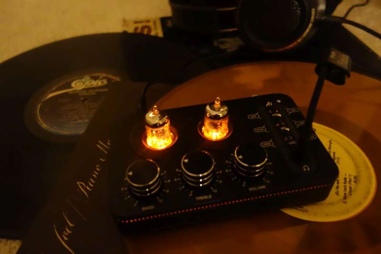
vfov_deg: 46.4
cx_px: 190
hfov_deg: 65.5
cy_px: 127
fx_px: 296
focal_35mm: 28
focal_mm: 10.4
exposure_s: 1/8
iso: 3200
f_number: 1.8
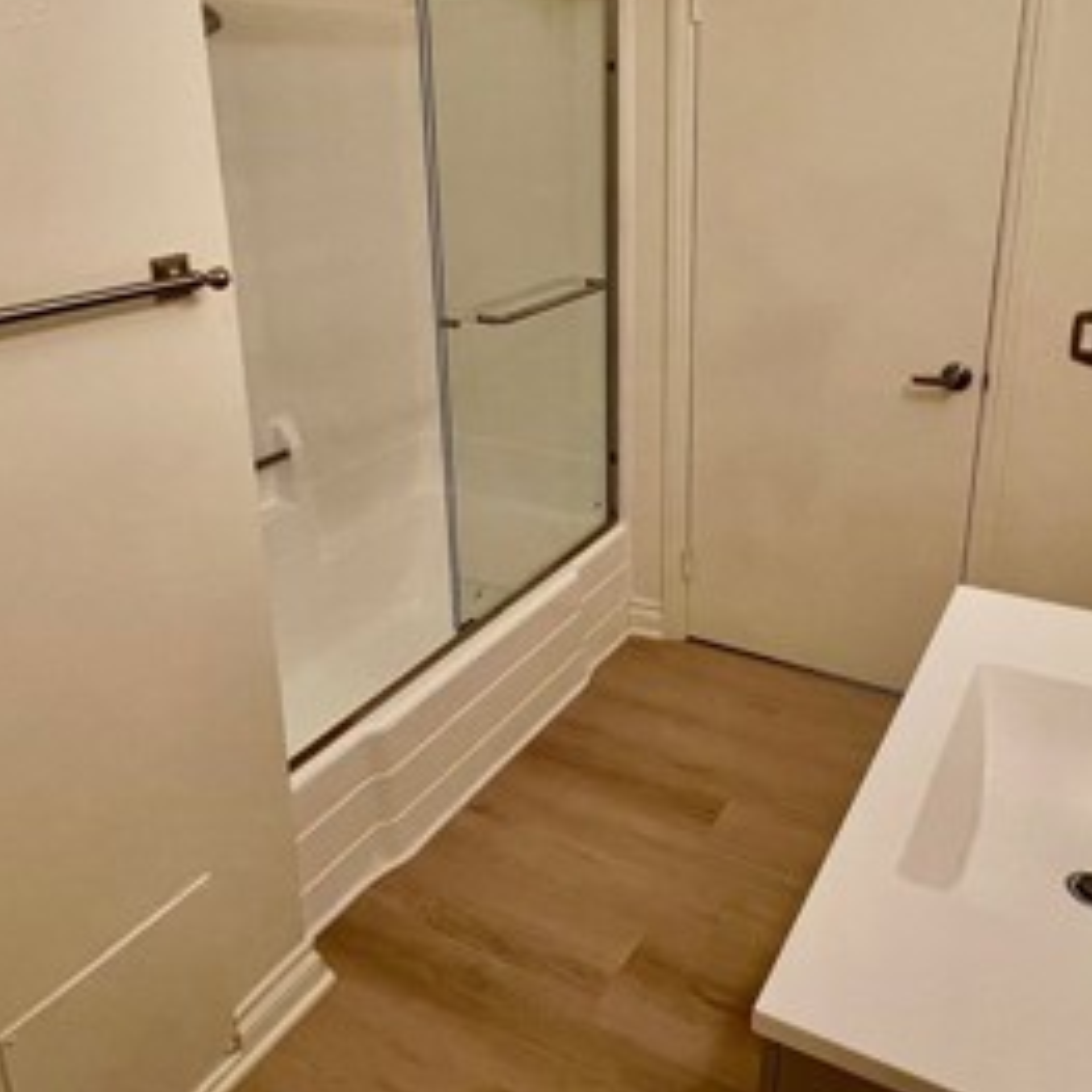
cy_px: 432
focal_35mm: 28
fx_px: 999
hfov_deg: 57.3
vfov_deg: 56.8
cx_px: 581
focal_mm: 1.57
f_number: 1.8
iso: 100
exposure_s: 1/120
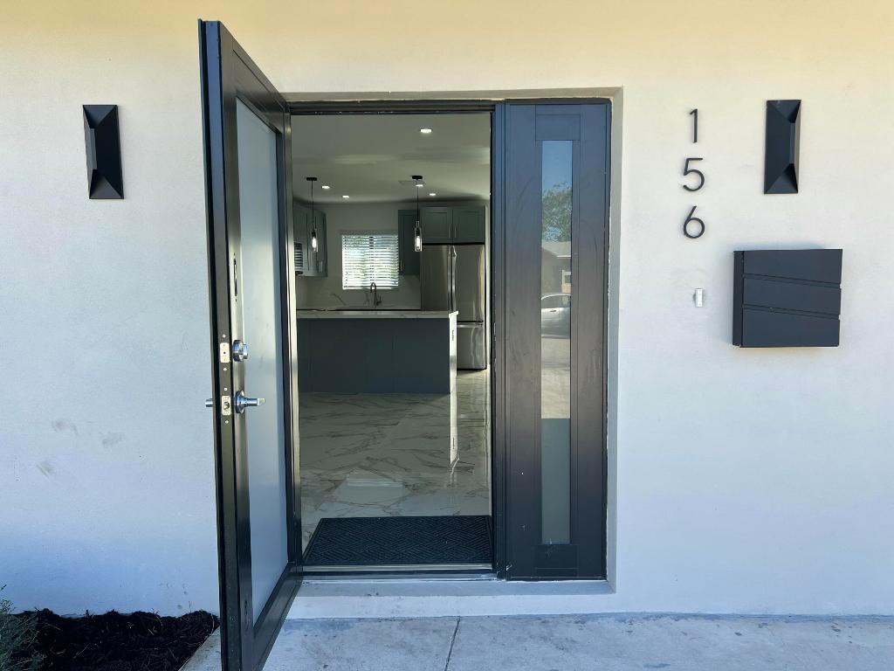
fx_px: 671
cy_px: 336
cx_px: 447
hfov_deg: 67.3
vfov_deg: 53.1
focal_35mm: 26
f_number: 1.5
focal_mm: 5.7
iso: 50
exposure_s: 1/632
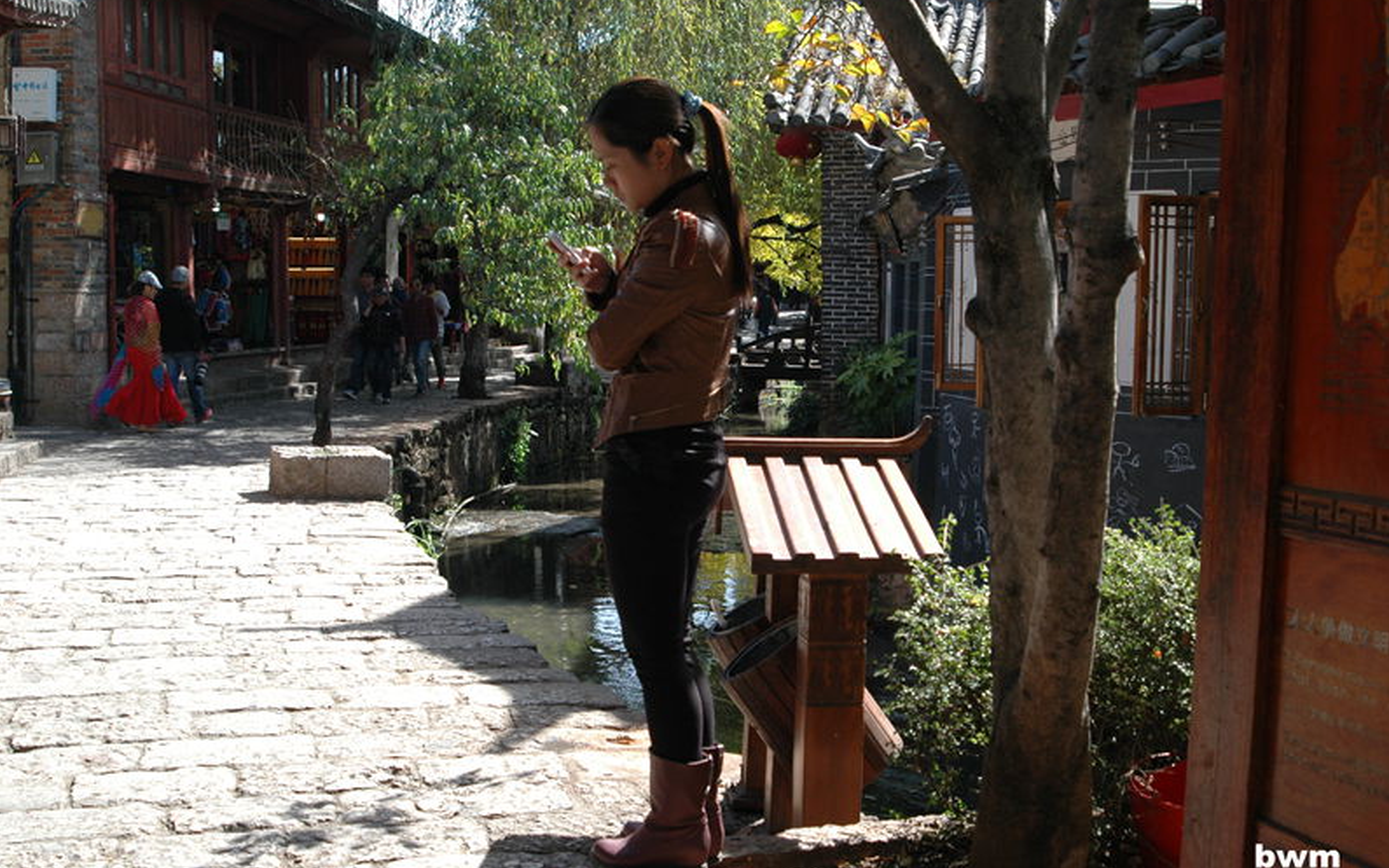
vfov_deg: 29.9
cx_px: 697
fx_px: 1628
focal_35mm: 43
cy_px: 437
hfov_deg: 46.2
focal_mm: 28
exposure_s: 1/200
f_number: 7.1
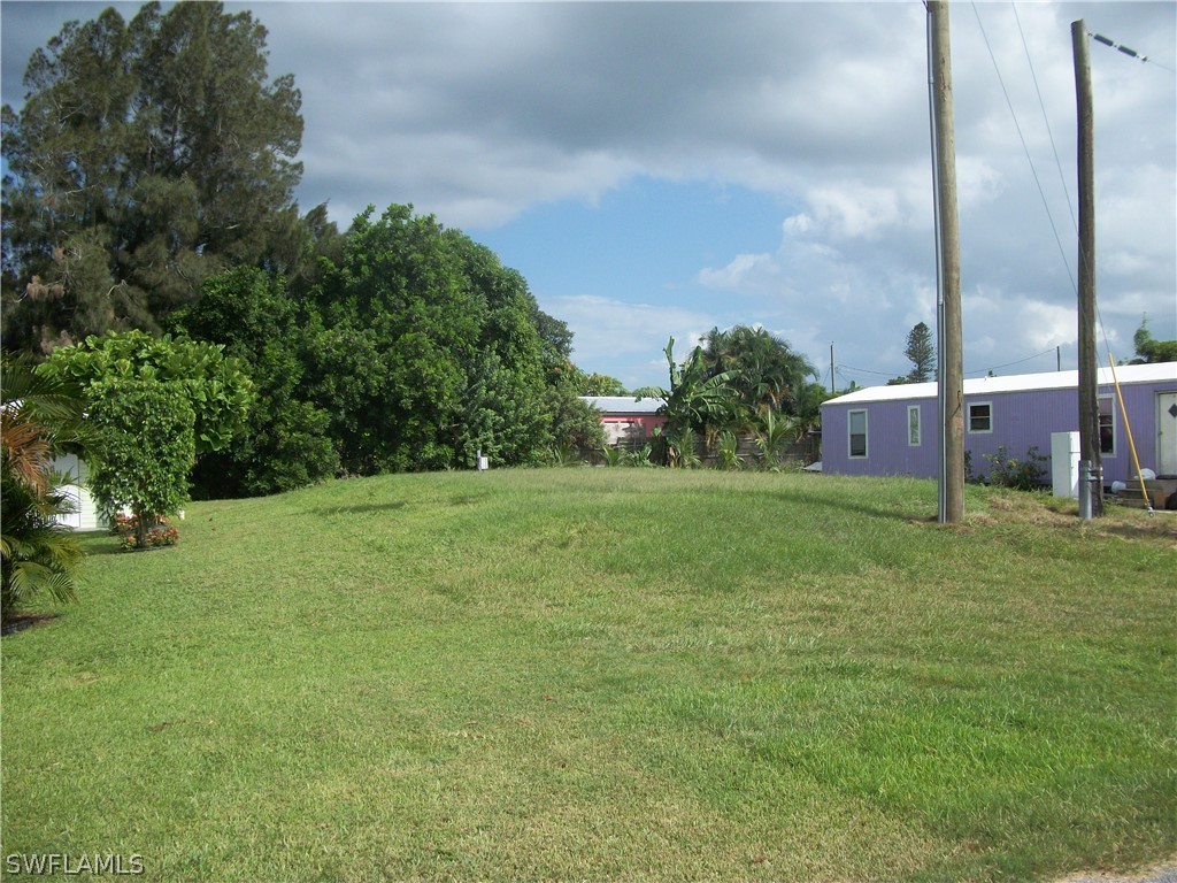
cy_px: 442
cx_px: 588
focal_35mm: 32
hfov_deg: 56.8
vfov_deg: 44.2
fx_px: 1088
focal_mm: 5.7
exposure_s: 1/250
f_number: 8.8
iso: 80
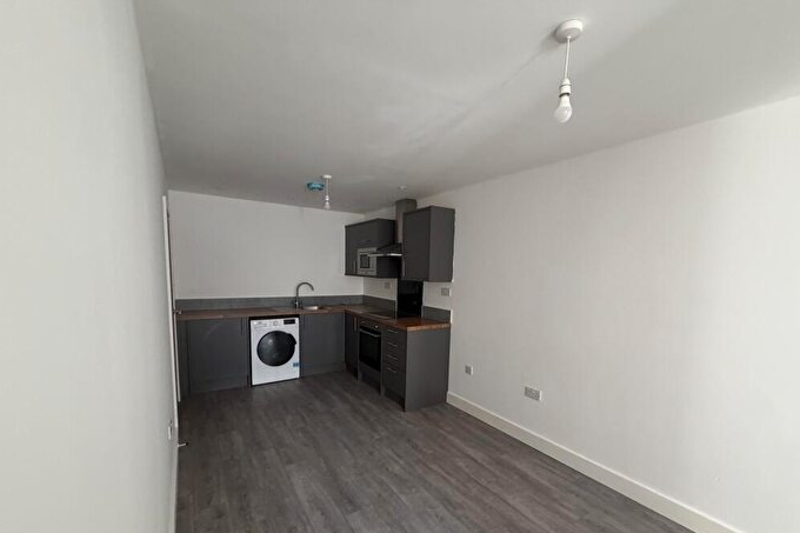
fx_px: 333
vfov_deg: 76.9
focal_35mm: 15
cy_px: 304
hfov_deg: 100.4
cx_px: 405
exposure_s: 1/63
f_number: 2.2
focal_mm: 2.22
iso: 320
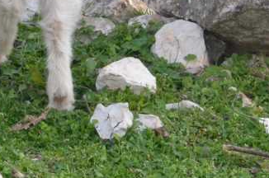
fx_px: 2506
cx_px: -25
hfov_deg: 6.1
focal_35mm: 336
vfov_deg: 4.0
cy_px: -160
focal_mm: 38
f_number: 6.3
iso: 800
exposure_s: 1/160
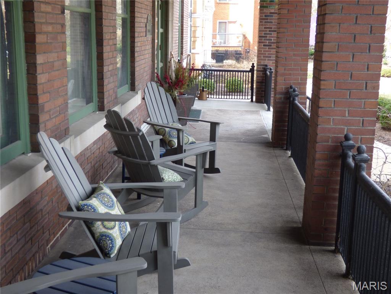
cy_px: 147
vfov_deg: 32.2
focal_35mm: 45
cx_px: 196
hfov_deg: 42.1
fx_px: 508
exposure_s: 1/60
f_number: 3.7
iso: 125
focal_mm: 7.79
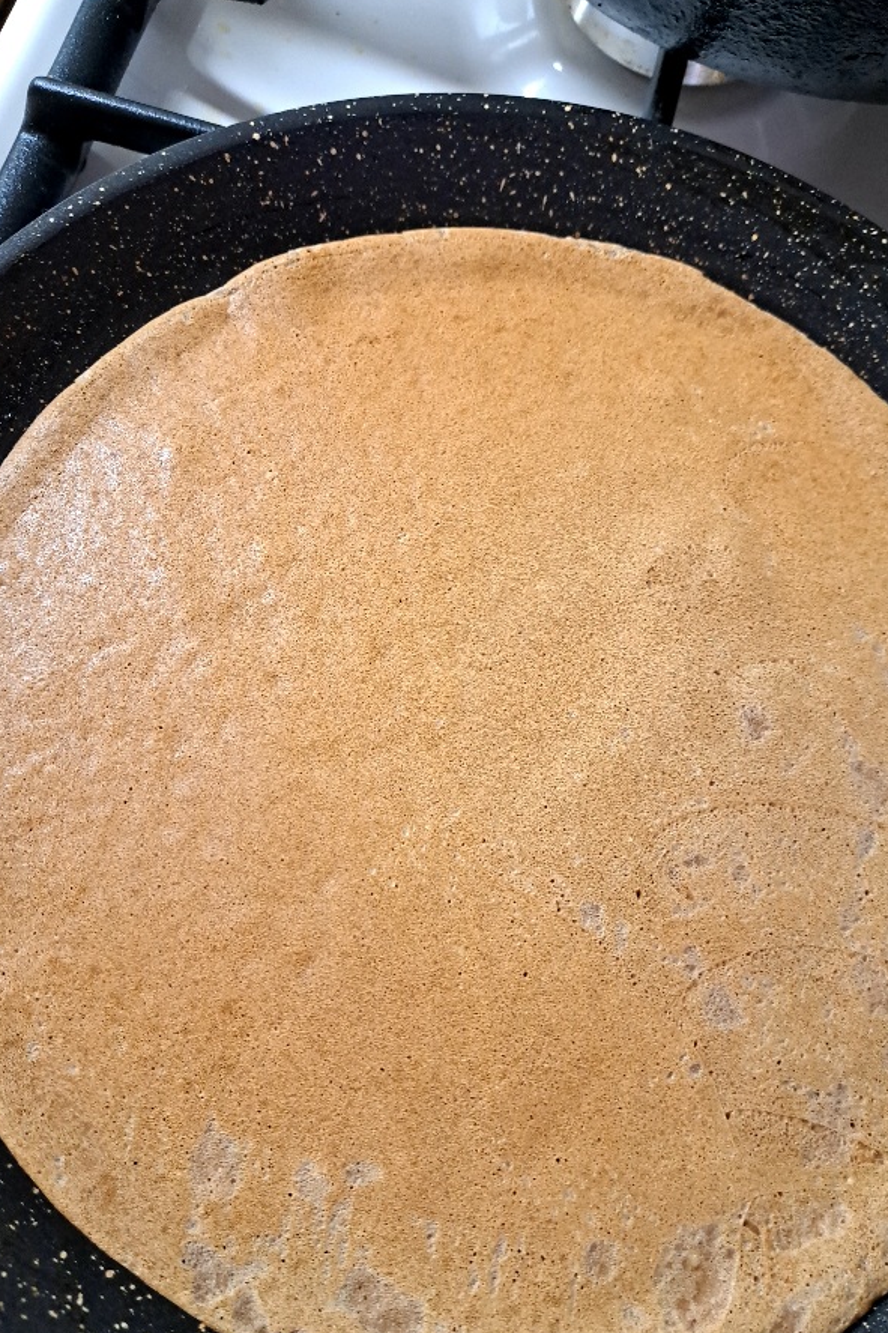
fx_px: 962
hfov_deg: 49.5
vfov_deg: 69.4
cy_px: 673
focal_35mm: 26
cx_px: 427
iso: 200
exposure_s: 1/50
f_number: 1.8
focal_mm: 5.23
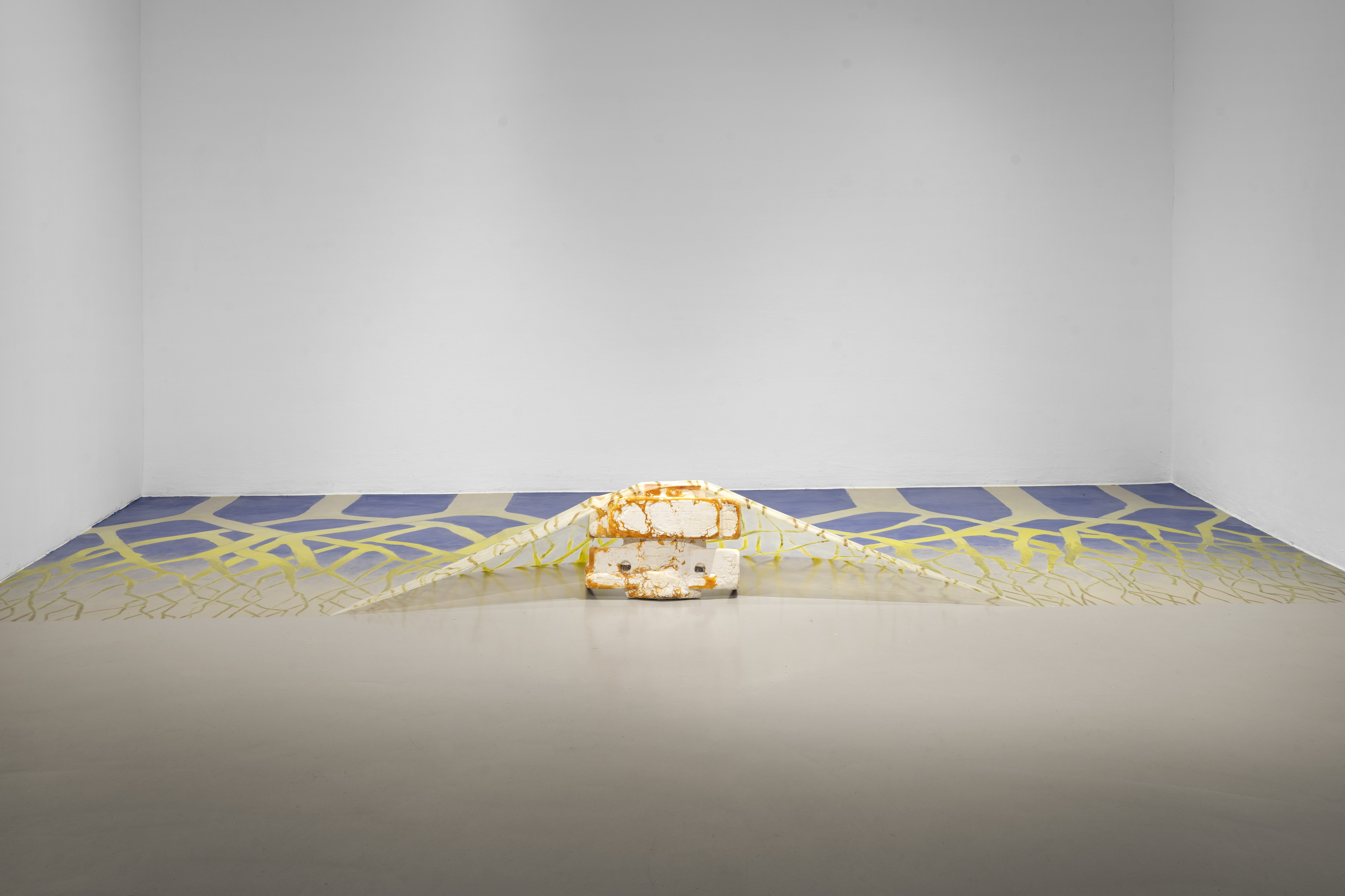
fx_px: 1308
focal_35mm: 35
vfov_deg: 37.9
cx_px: 672
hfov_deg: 54.4
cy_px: 448
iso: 100
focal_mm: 35
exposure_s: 1.6
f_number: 11
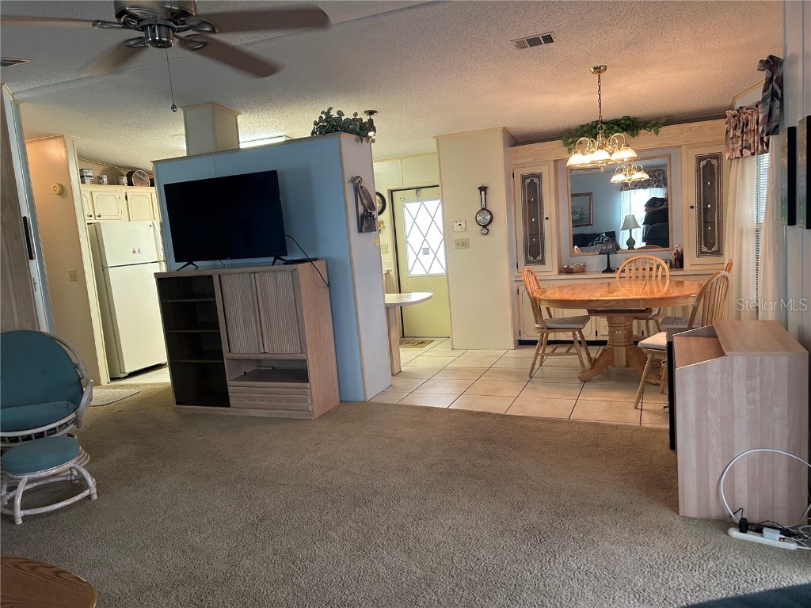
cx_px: 406
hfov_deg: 67.3
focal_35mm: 26
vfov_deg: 53.1
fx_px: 609
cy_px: 304
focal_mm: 5.7
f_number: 1.5
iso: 125
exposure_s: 1/60
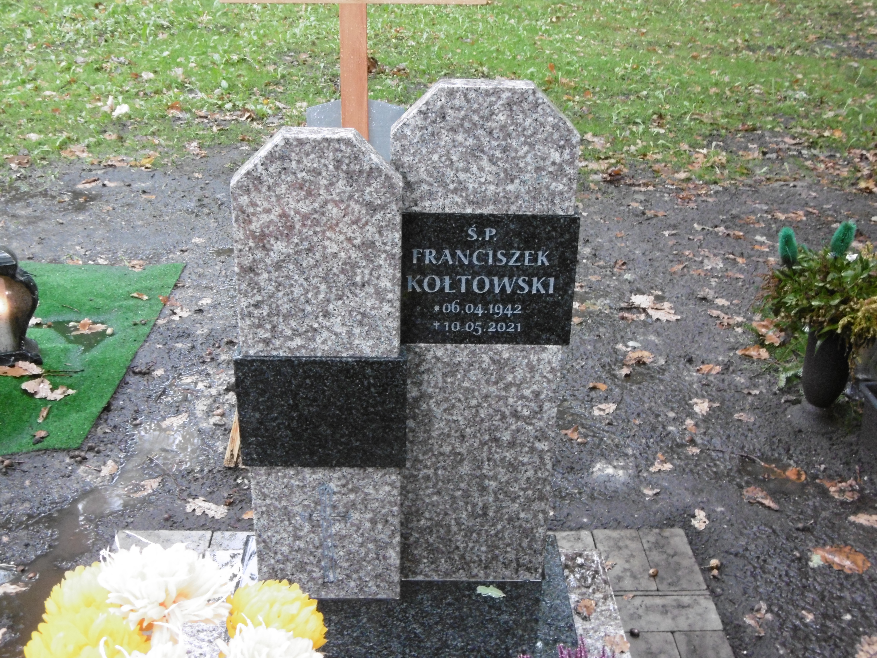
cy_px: 329
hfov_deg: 43.9
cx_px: 438
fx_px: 1089
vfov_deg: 33.6
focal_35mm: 43
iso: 400
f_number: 3.8
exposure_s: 1/20
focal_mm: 7.7
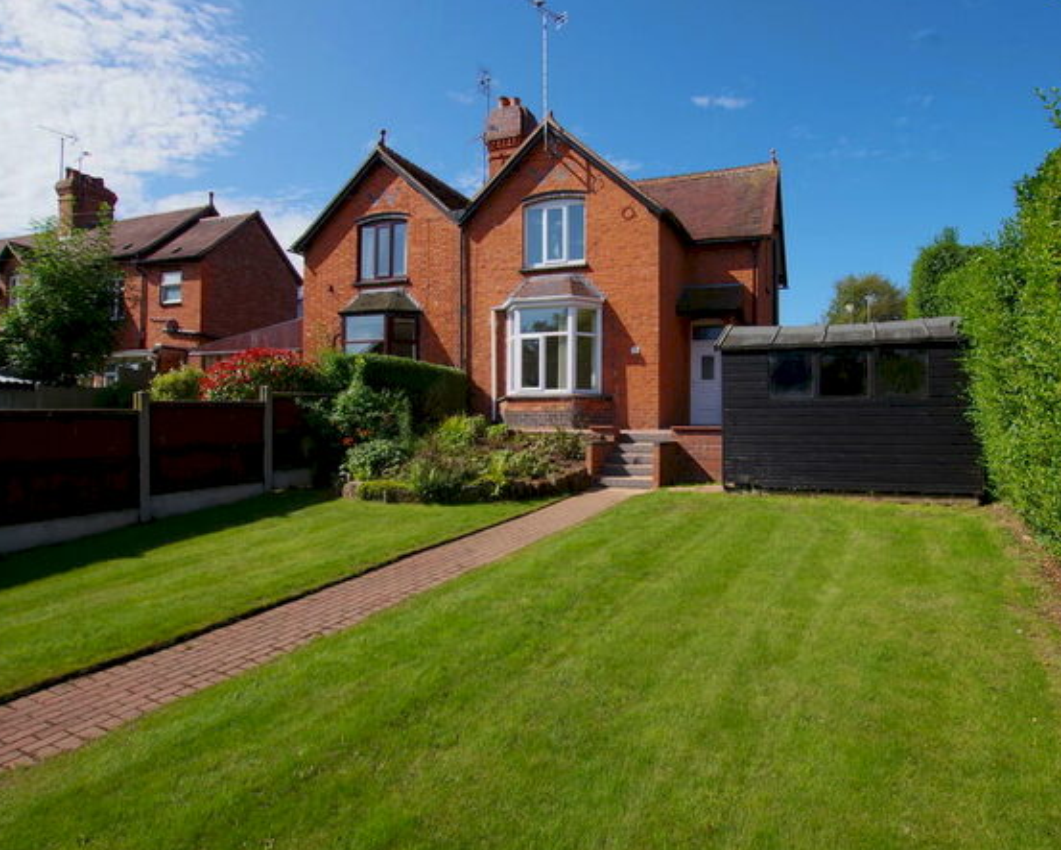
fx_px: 616
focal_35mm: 20
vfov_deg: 69.2
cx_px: 610
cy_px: 412
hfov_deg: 81.0
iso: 200
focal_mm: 11
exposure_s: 1/160
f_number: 11
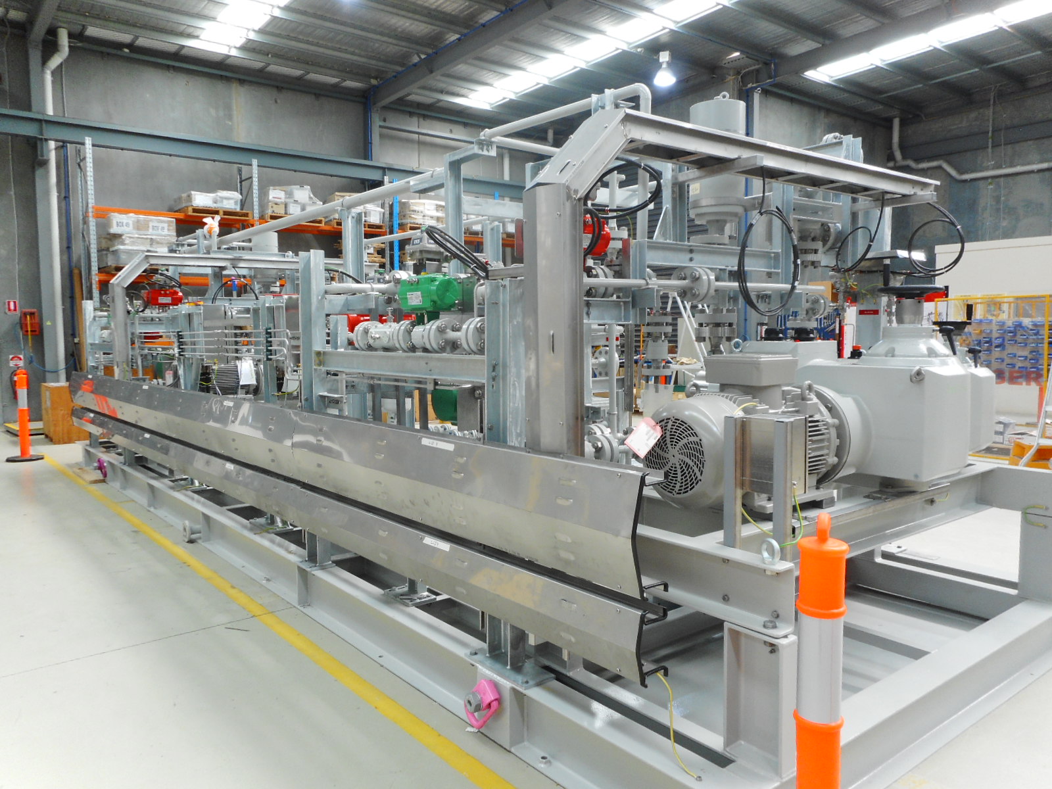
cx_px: 526
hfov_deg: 69.4
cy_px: 394
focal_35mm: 25
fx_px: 760
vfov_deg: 54.9
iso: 125
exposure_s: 1/30
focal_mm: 4.5
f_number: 3.7
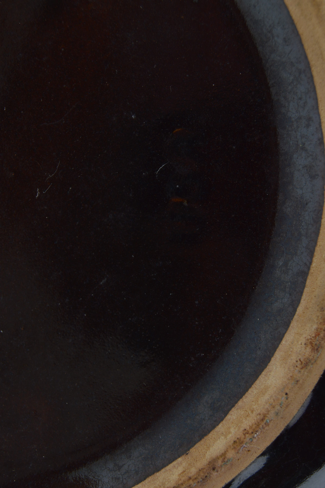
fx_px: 1119
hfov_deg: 16.5
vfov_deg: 24.6
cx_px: 162
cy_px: 244
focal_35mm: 82
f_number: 9
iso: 100
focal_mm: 55
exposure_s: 1/80
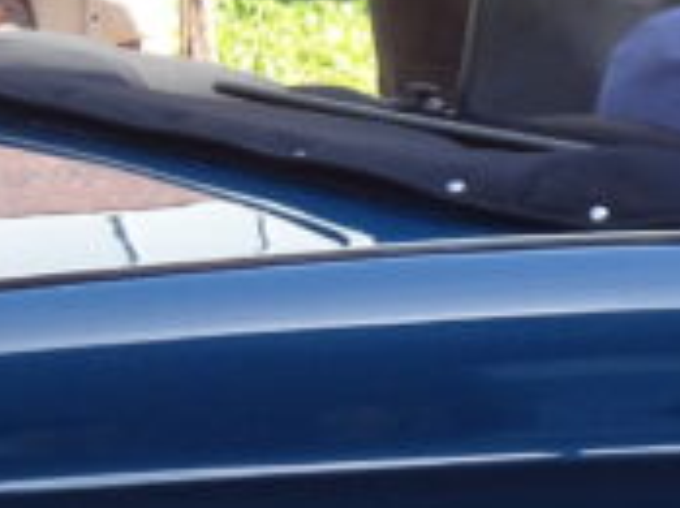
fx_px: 10319
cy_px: 500
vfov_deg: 2.8
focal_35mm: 526
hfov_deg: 3.8
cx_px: 1149
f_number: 5.6
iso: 160
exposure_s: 1/125
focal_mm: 20.29
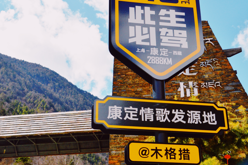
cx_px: 110
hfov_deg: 33.9
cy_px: 72
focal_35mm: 59
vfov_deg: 22.9
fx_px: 406
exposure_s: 1/500
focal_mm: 28
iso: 400
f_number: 11
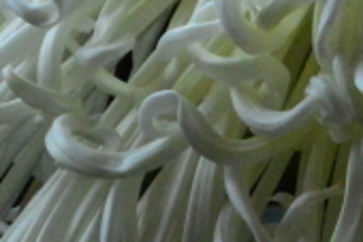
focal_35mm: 632
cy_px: 27
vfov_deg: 2.2
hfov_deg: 3.3
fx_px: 6366
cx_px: 322
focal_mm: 70
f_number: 25
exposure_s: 1/250
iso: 3600
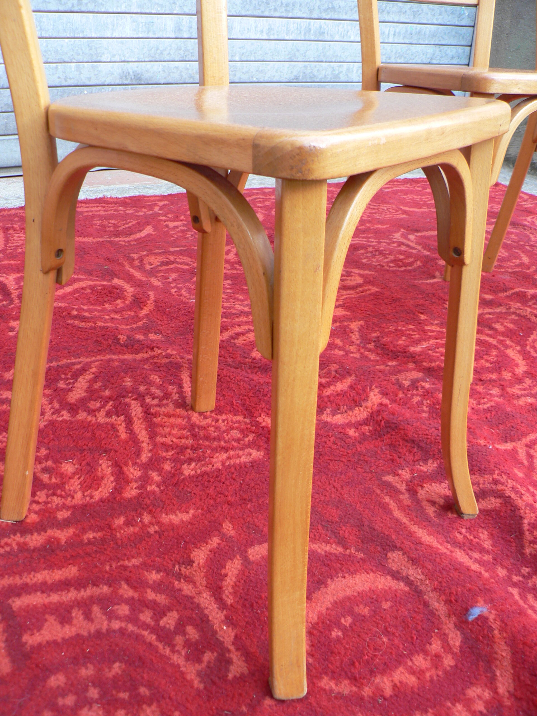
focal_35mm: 36
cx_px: 268
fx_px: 745
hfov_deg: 39.7
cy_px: 358
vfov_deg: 51.4
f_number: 2.8
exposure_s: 1/40
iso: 80
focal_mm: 6
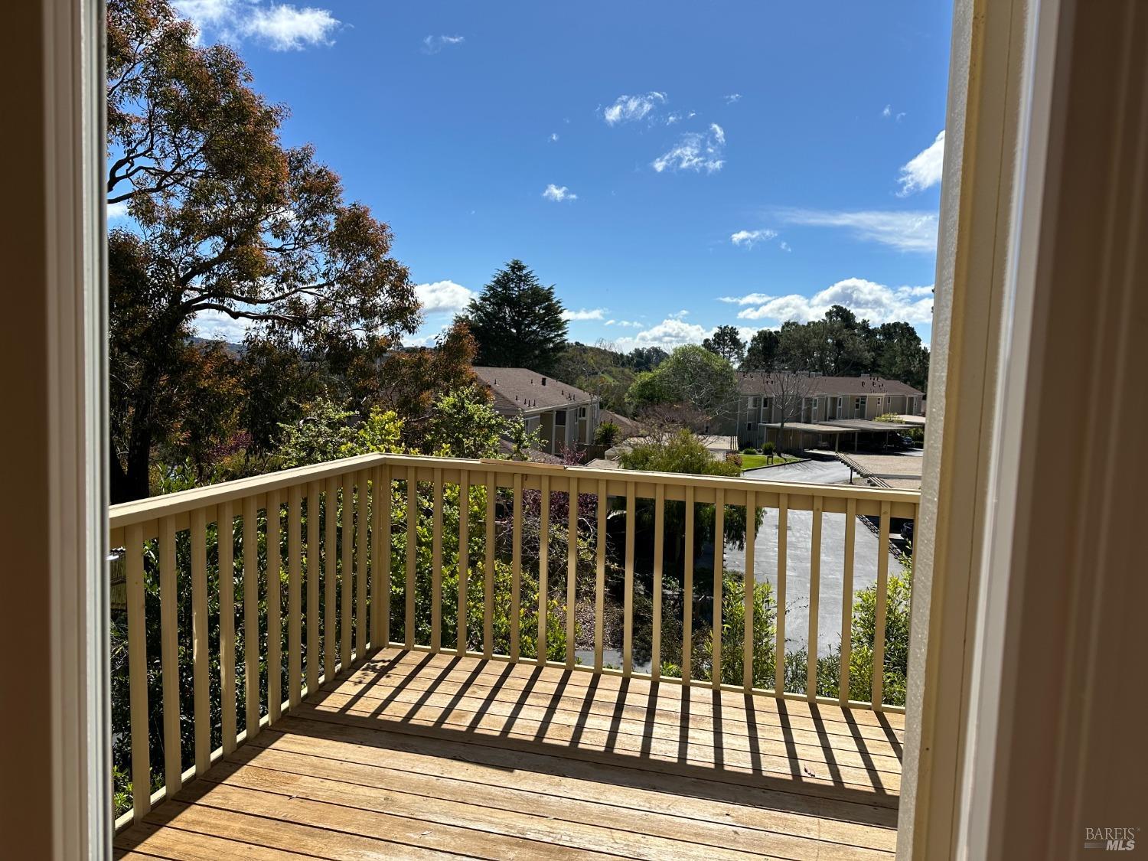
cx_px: 574
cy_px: 430
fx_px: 796
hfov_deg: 71.6
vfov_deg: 56.8
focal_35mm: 24
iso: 80
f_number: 1.78
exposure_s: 1/5848
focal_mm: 6.86
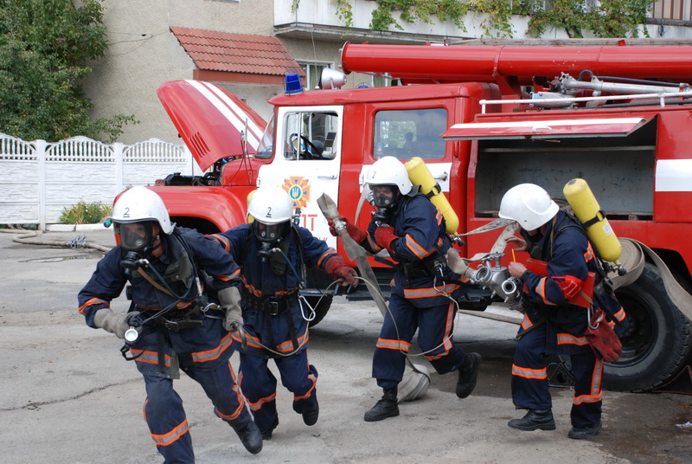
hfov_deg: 28.0
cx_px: 346
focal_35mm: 72
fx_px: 1386
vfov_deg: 19.0
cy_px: 232
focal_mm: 48
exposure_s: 1/320
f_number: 9
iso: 400
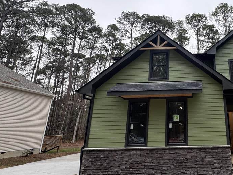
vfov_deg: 52.8
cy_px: 72
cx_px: 192
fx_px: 175
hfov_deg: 60.9
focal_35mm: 26
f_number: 2.2
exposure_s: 1/197
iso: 40
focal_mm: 2.22
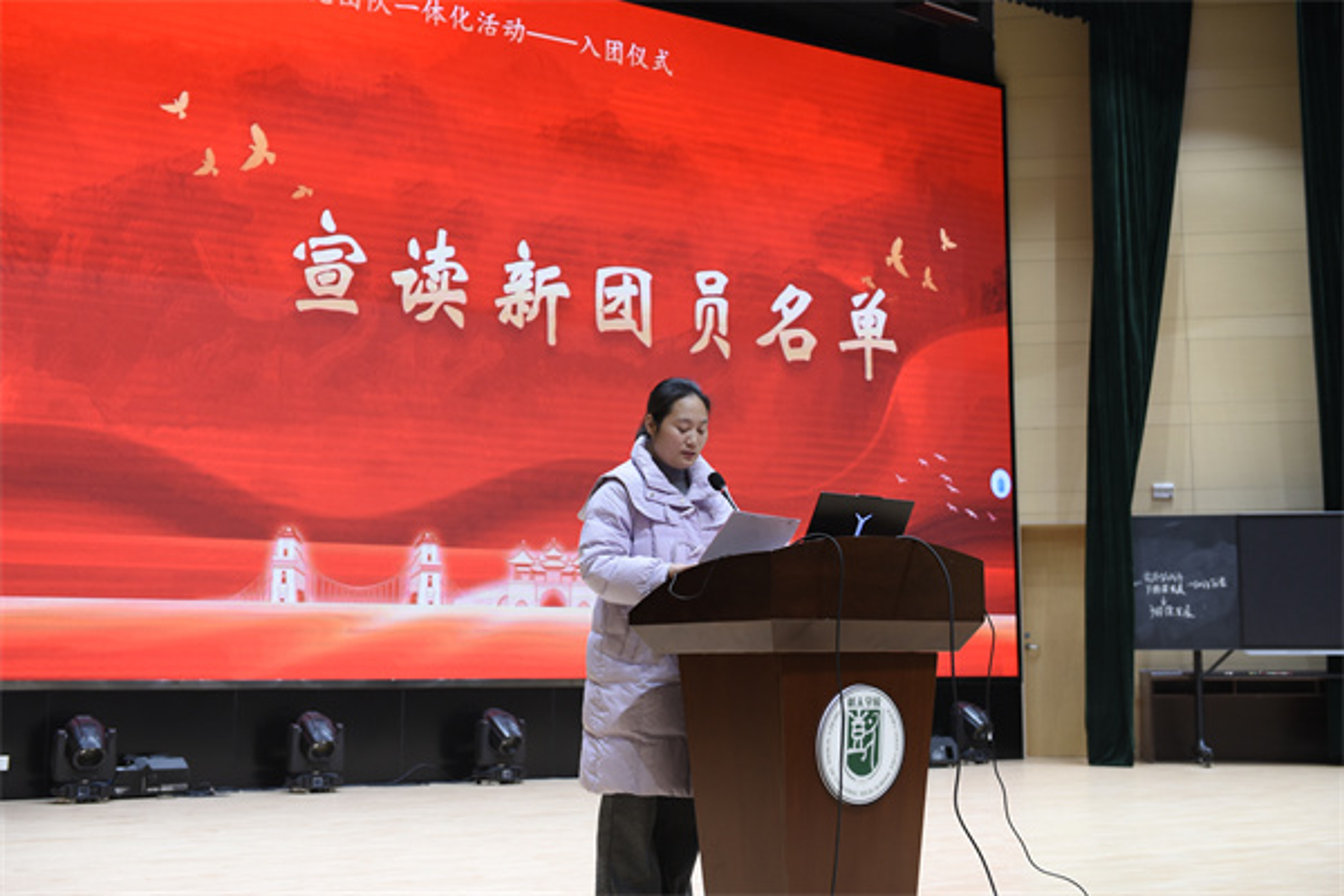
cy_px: 448
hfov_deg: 43.6
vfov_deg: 29.9
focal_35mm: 45
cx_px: 672
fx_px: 1680
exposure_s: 1/160
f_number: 3.5
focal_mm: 45
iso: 640
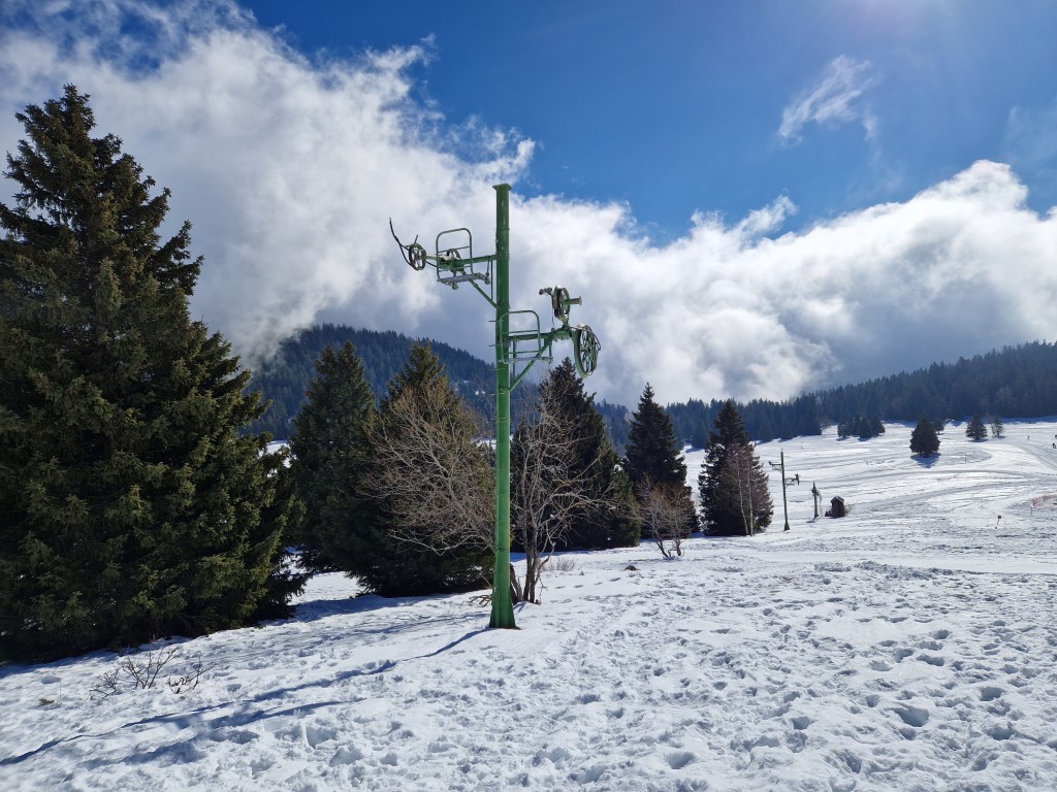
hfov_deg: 73.9
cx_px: 528
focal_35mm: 23
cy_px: 396
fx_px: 702
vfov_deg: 58.9
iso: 50
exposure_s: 1/5472
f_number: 1.8
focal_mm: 5.4
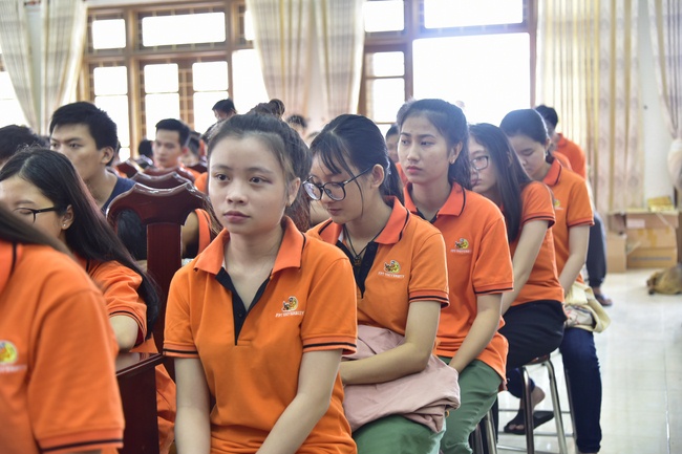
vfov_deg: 26.0
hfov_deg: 38.2
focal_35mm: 52
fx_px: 985
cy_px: 227
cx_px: 341
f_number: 4
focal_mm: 52
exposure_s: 1/40
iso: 800
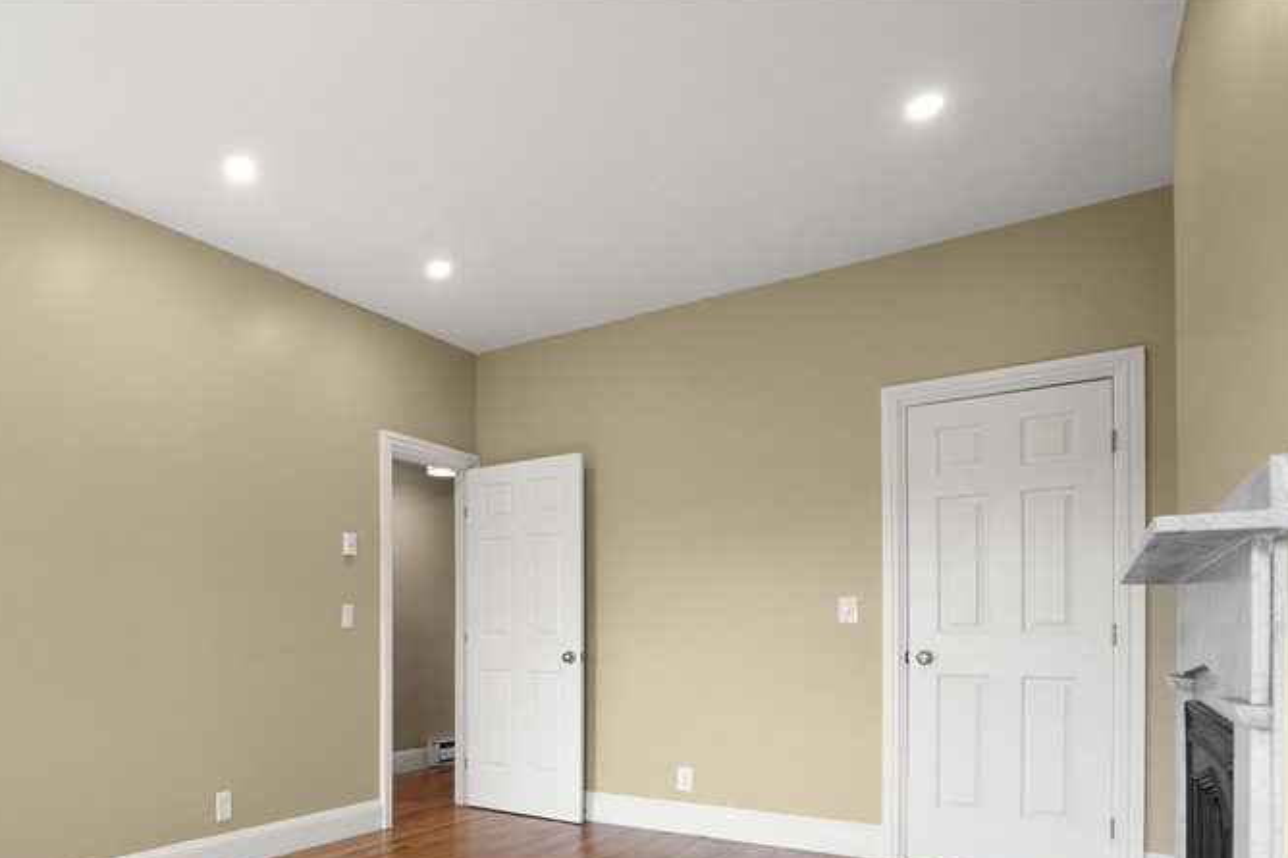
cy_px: 649
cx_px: 357
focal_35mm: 23
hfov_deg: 72.0
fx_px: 823
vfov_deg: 52.5
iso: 320
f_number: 7.1
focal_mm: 10
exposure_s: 1/25
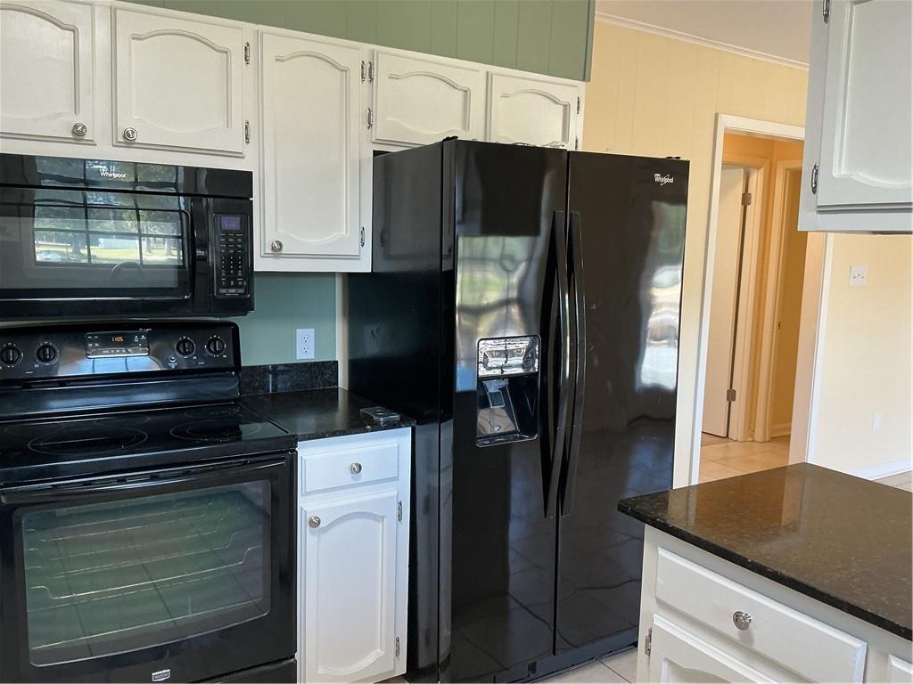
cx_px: 456
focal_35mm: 29
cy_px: 342
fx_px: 765
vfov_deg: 48.2
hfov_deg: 61.7
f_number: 1.8
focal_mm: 3
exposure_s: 1/60
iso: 80
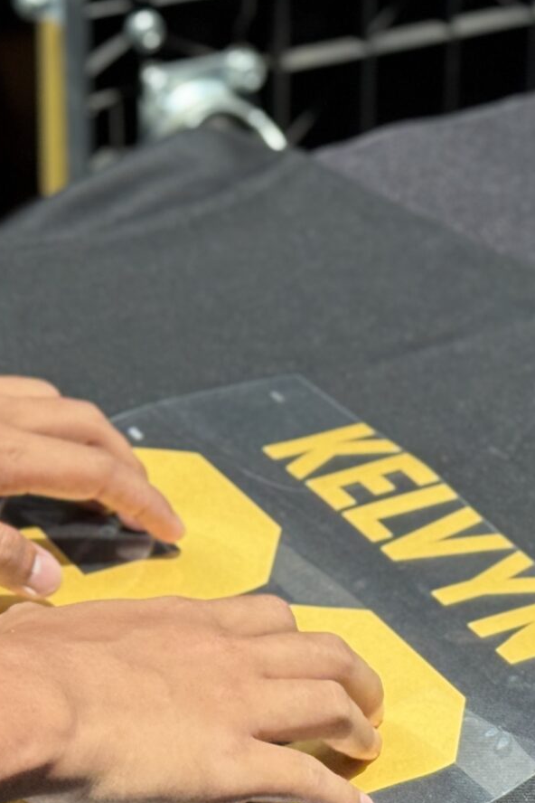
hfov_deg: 9.5
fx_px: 3210
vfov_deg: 14.2
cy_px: 597
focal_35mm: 144
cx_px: 147
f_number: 1.78
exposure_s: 1/2110
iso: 64
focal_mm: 6.76
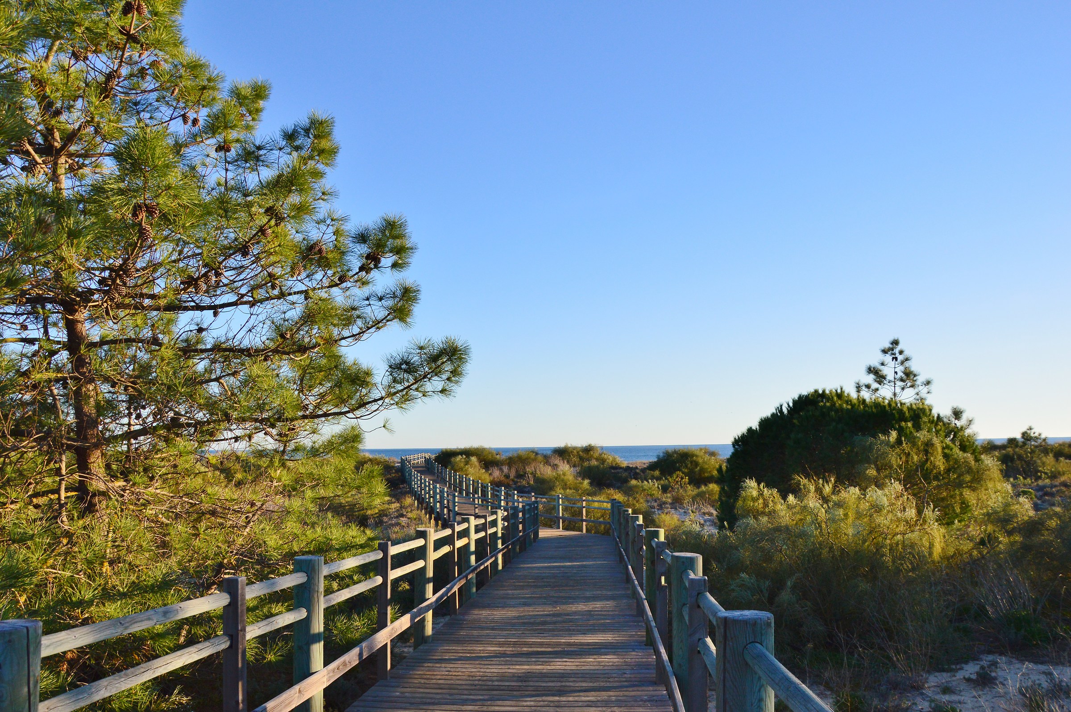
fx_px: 802
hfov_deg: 67.4
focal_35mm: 27
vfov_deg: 47.8
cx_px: 536
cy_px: 356
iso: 400
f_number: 10
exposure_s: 1/320
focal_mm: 18
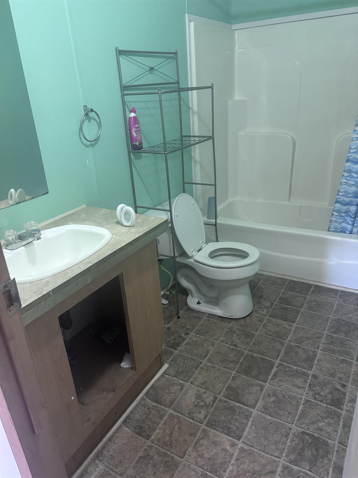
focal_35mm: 26
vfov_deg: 67.3
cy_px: 239
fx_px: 359
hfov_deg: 53.1
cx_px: 179
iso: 320
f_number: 1.6
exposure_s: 1/60
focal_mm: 5.96
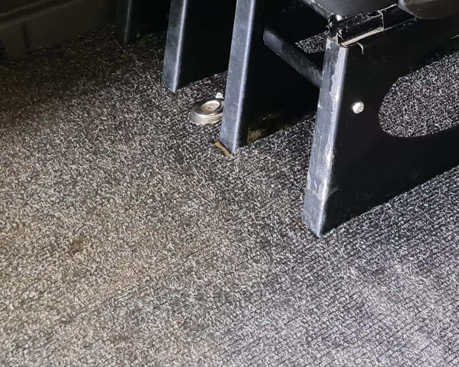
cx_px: 666
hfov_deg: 18.8
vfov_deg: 15.2
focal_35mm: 91
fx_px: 1237
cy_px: -239
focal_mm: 5.4
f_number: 1.8
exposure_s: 1/50
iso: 500
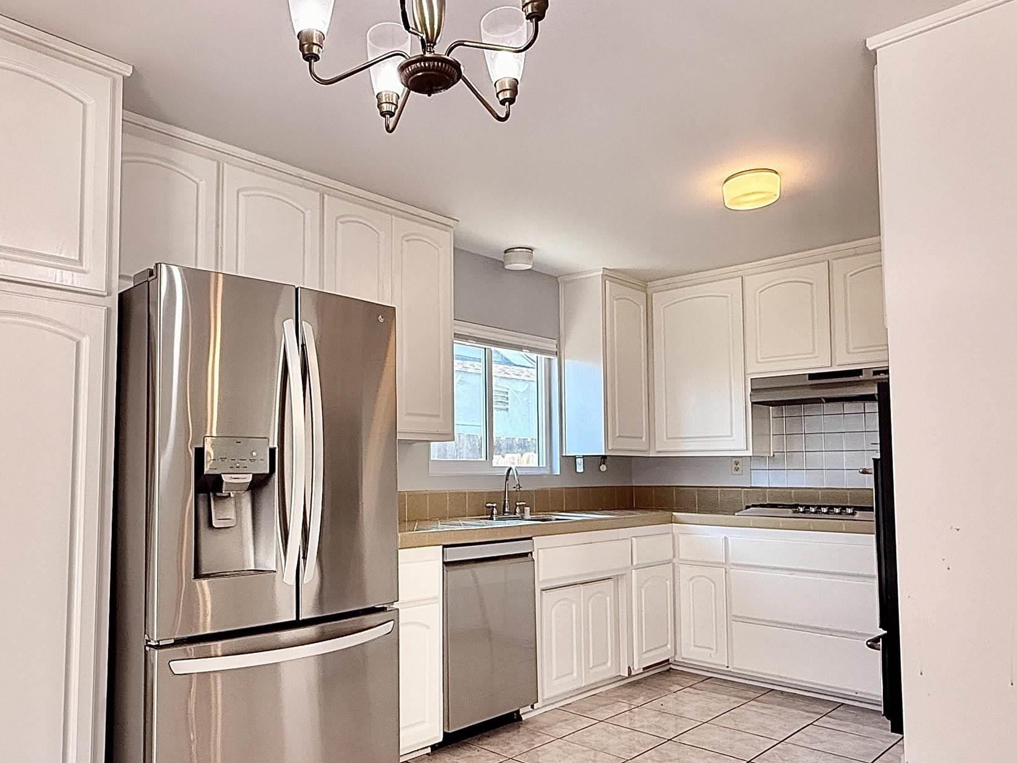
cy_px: 422
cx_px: 400
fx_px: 764
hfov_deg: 66.6
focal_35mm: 26
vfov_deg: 53.0
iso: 160
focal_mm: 2.22
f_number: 2.2
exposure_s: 1/120
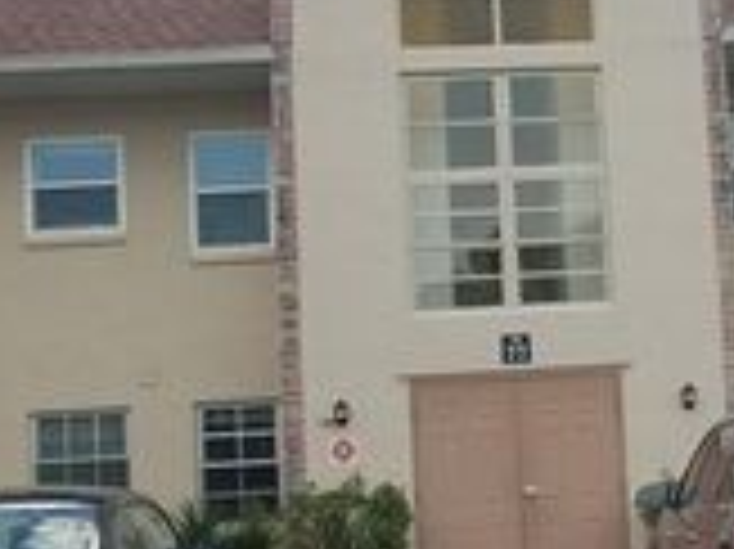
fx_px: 1695
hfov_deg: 24.0
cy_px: 286
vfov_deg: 18.4
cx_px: 603
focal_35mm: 80
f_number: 1.7
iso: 40
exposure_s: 1/1368
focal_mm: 4.2
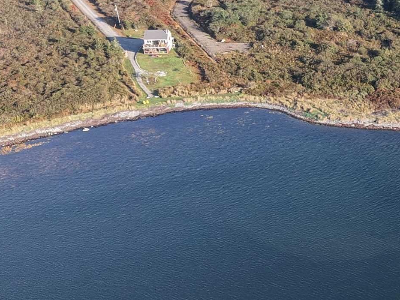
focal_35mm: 79
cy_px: 156
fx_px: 913
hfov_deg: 22.6
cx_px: 491
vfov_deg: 18.7
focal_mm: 8.67
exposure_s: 1/2000
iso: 310
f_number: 1.8
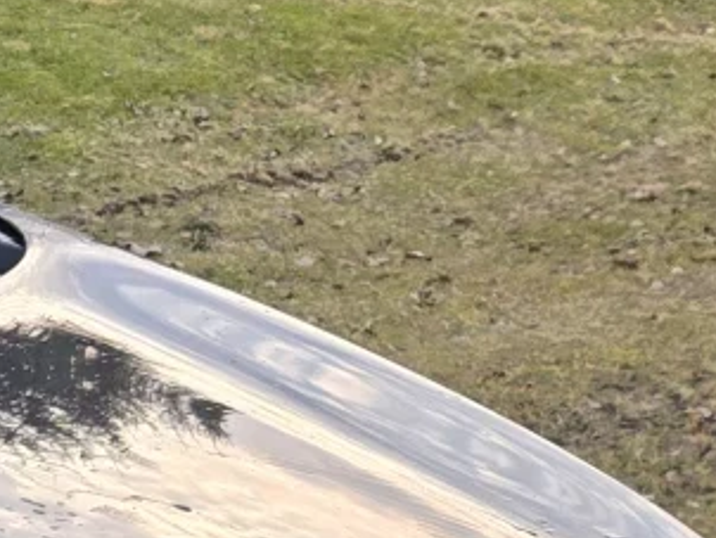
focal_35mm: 146
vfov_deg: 9.6
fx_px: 3022
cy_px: 1036
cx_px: -721
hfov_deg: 12.0
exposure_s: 1/180
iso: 64
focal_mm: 5.4
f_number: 1.8
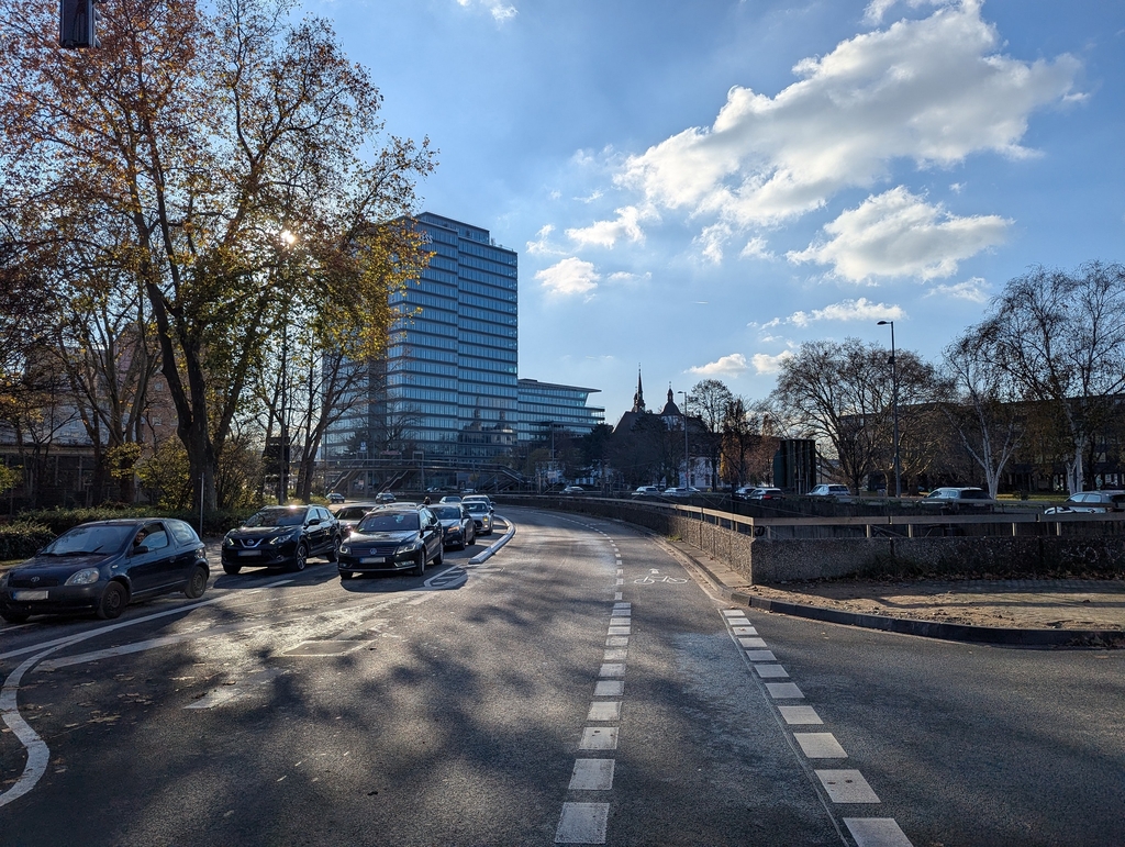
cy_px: 424
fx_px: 781
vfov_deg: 56.9
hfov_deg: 71.5
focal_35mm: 24
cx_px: 562
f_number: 1.85
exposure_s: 1/3906
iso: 46
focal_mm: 6.81
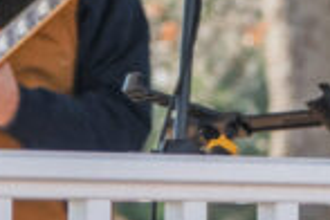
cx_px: 577
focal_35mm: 500
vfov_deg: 2.7
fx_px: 4583
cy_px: -342
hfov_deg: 4.1
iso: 320
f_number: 2.8
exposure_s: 1/3200
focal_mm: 48
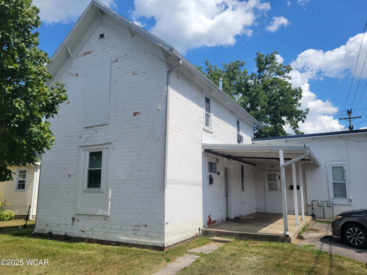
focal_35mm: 26
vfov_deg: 53.1
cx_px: 184
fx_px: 276
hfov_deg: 67.3
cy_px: 138
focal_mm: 5.4
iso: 40
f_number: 1.8
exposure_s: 1/2657
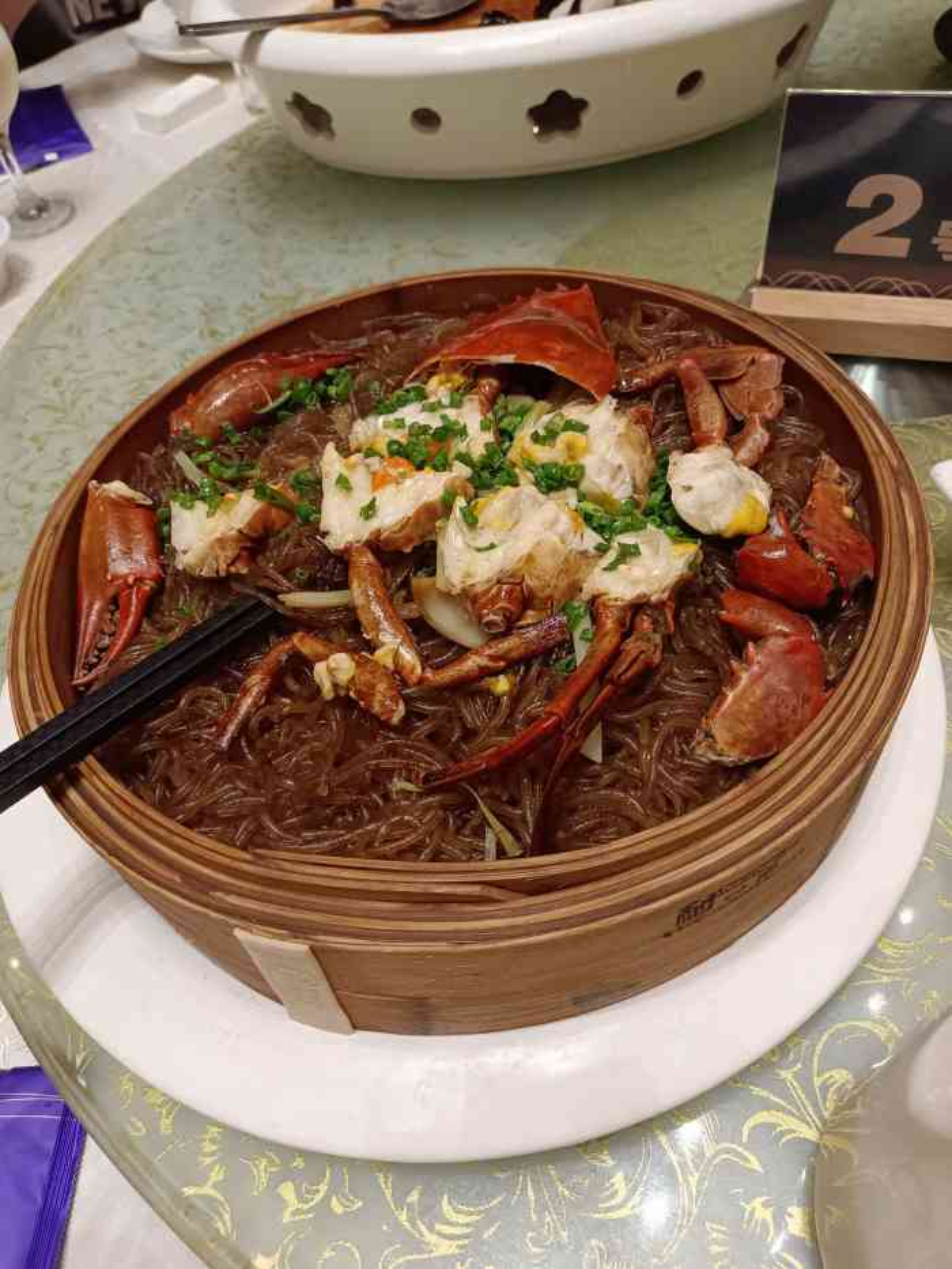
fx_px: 917
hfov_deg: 54.9
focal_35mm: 25
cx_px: 476
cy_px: 634
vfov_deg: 69.4
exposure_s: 1/101
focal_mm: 4.71
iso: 663
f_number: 1.79
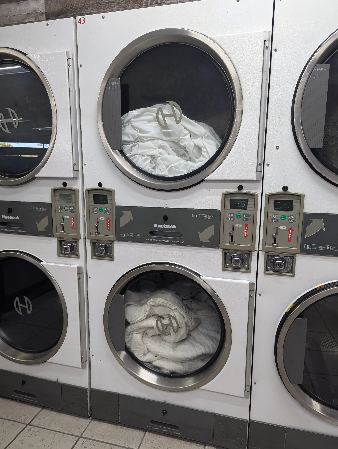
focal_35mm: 24
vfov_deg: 71.5
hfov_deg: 56.9
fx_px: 312
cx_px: 169
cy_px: 224
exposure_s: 1/120
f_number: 1.85
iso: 215
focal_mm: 6.81
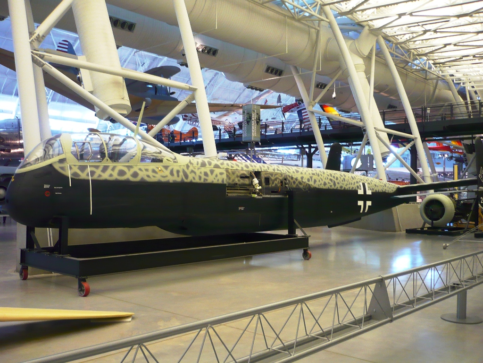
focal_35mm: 35
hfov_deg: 52.6
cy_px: 182
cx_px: 242
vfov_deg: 40.7
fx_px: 488
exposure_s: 1/8
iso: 200
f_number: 2.8
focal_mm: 5.8
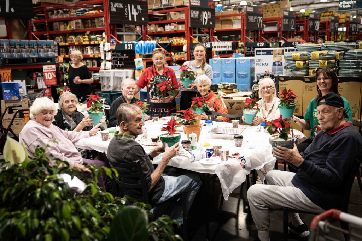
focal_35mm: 38
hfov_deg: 50.7
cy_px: 120
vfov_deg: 35.1
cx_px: 181
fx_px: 382
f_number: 3.2
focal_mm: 38
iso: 200
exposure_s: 1/50
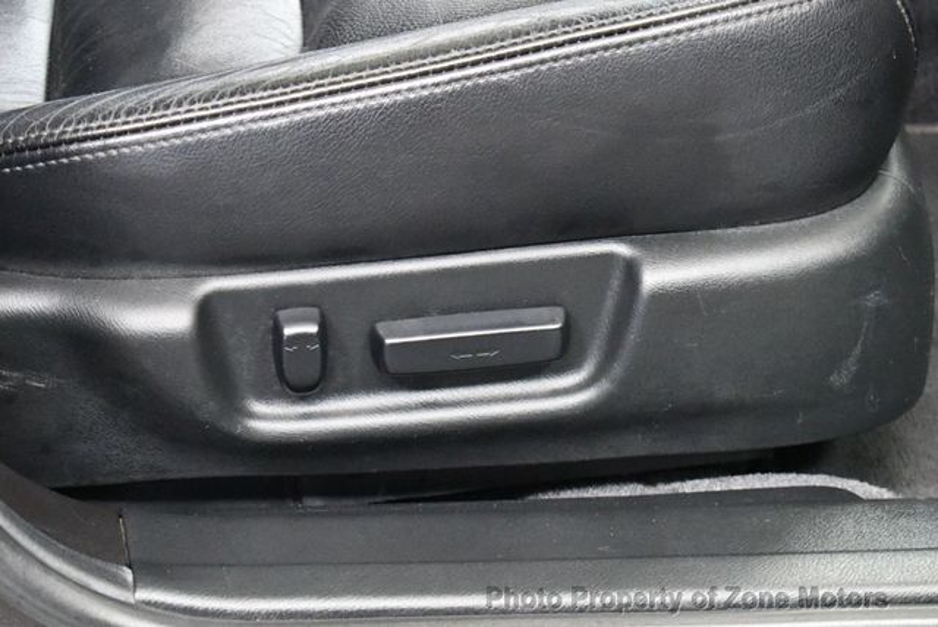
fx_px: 2869
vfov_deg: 12.5
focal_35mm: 110
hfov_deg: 18.6
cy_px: 314
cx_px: 469
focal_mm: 55
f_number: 5.6
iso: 11400
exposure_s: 1/60
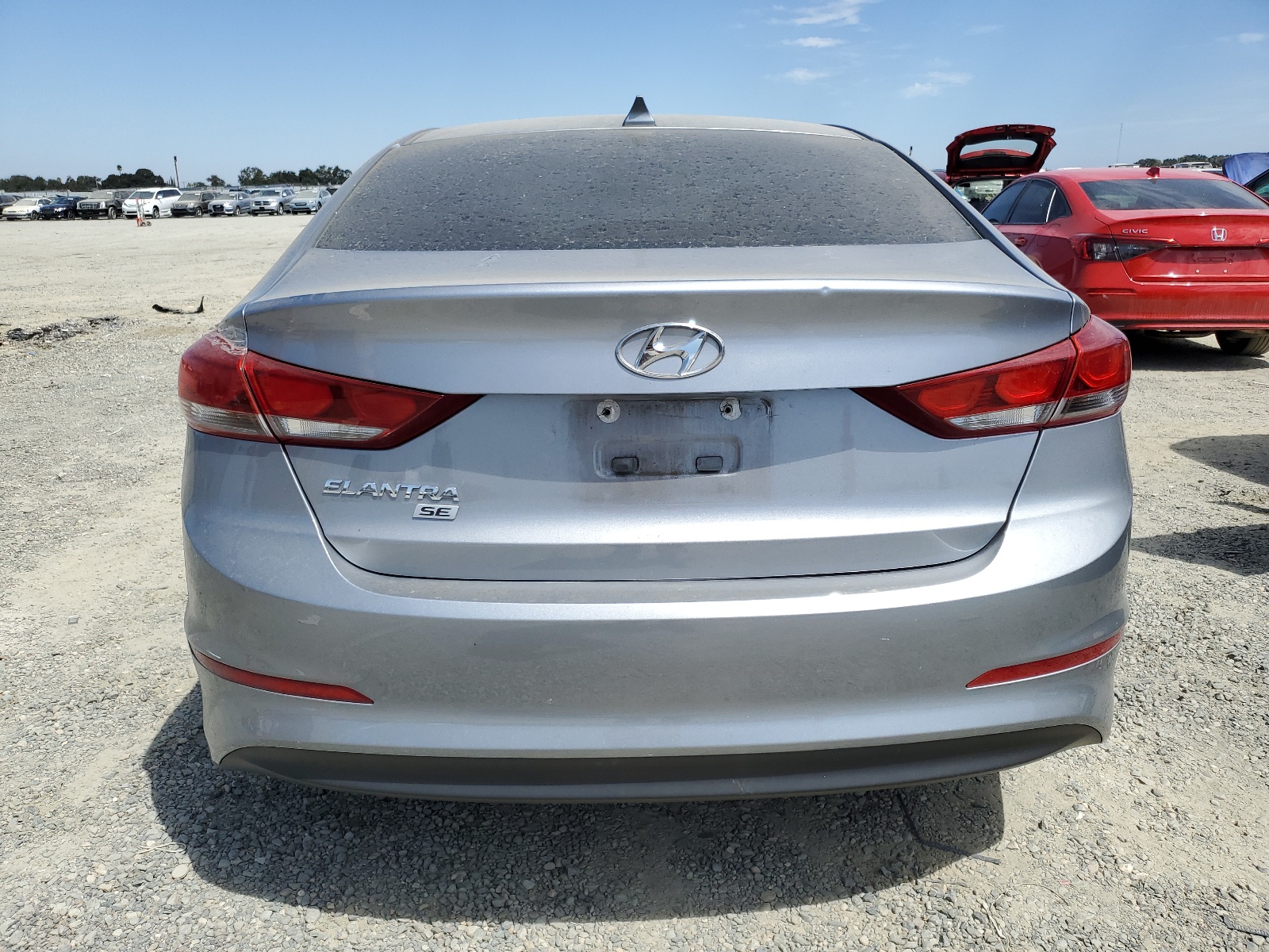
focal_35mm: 26
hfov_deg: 67.3
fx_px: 953
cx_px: 634
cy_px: 476
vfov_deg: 53.1
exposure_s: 1/3333
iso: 50
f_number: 1.5
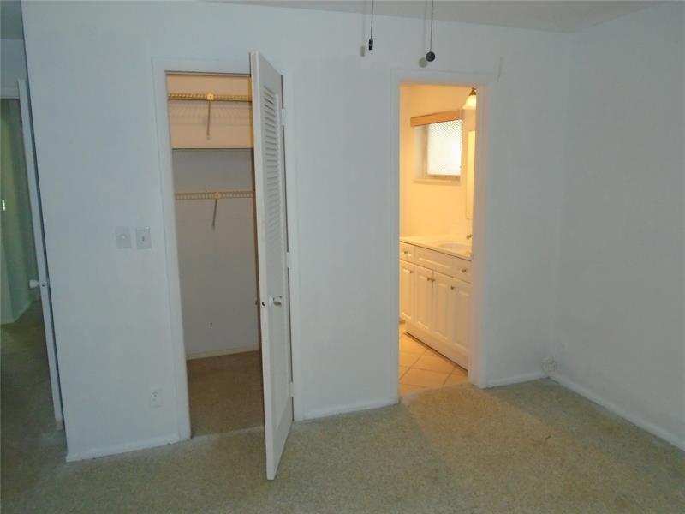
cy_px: 257
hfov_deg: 67.3
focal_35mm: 26
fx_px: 515
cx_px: 342
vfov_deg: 53.1
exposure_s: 1/125
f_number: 3.2
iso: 400
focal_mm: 4.6
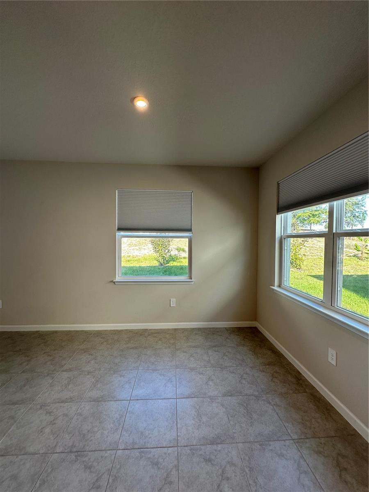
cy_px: 246
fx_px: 199
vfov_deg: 102.1
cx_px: 184
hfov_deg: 85.7
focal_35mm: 14
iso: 64
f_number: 2.2
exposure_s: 1/120
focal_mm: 2.22
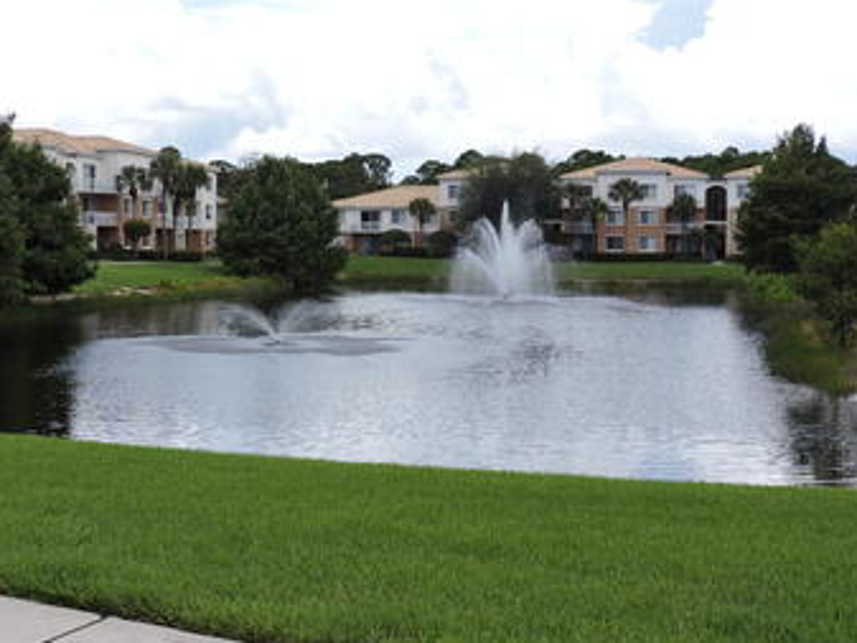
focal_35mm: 51
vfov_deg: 28.6
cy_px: 356
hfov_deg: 37.5
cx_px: 402
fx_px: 1263
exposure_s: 1/800
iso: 100
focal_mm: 7.7
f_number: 3.4
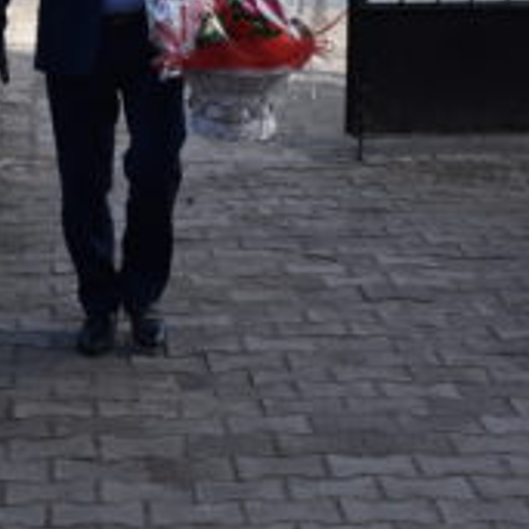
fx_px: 2057
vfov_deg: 14.3
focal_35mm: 119
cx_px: 127
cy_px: -43
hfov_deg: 14.6
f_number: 8
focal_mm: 38
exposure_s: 1/500
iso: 360
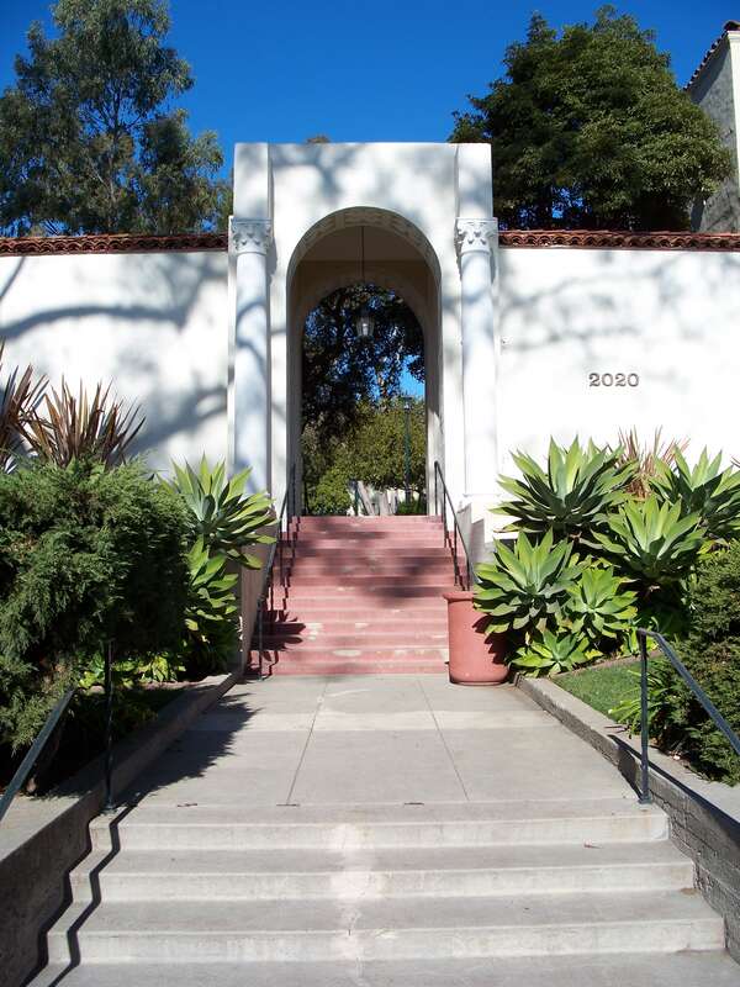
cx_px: 370
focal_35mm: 37
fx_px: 1055
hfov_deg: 38.7
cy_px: 494
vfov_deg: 50.1
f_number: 4
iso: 64
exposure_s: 1/500
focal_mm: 7.8
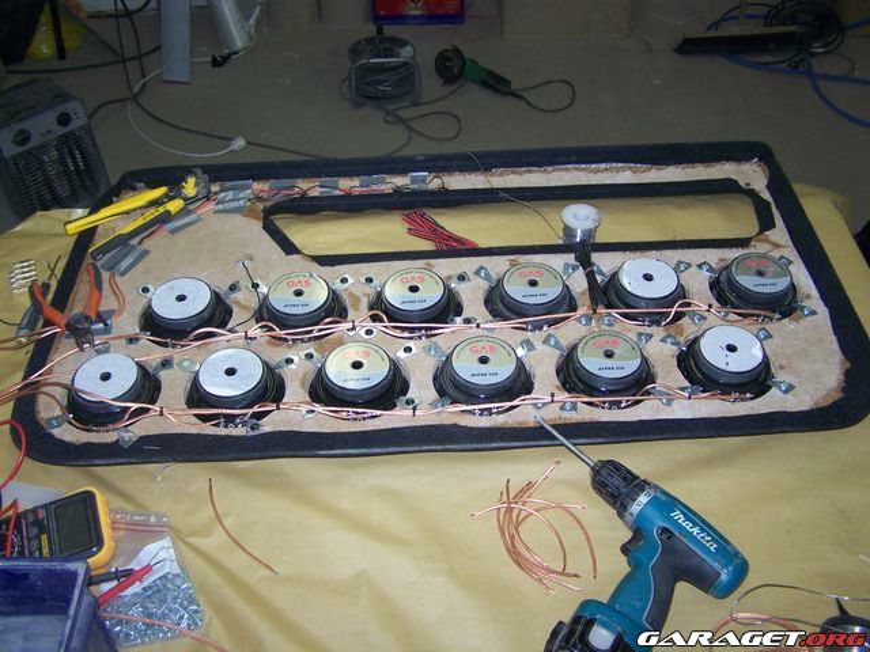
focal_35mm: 38
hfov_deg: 49.0
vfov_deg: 37.7
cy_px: 326
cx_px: 435
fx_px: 955
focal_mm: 6.3
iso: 80
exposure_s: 1/60
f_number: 2.8
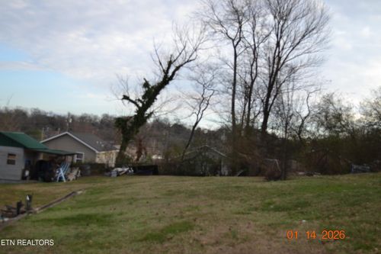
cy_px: 127
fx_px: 460
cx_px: 190
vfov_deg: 30.8
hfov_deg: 45.0
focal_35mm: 44
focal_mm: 29
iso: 100
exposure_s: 1/200
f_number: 4.5
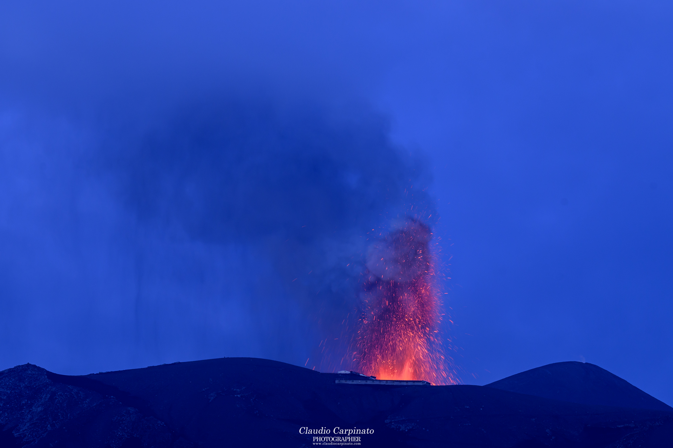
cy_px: 224
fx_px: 5607
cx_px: 336
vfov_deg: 4.6
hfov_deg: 6.9
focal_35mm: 300
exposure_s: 1/2.5
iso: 200
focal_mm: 200
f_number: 11
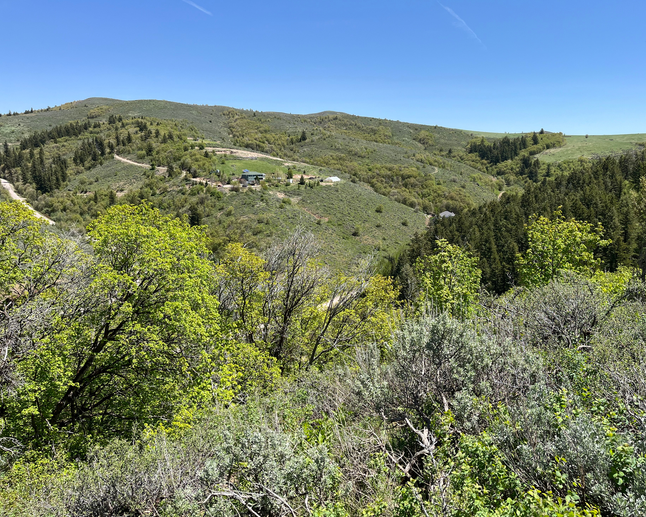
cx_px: 356
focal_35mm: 28
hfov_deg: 62.1
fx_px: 535
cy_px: 261
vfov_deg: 51.5
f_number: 1.6
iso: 50
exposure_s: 1/2463
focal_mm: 5.1
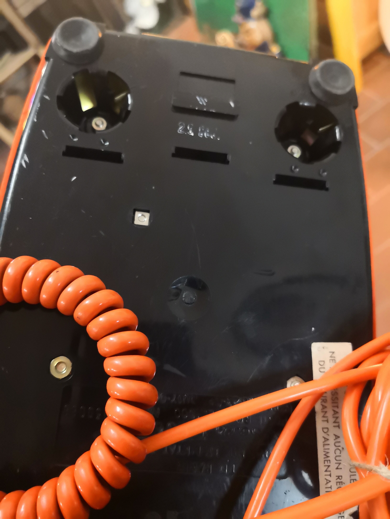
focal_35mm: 27
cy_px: 260
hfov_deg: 51.4
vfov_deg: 65.3
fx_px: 406
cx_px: 195
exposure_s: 1/100
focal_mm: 3.95
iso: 1250
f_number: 1.6
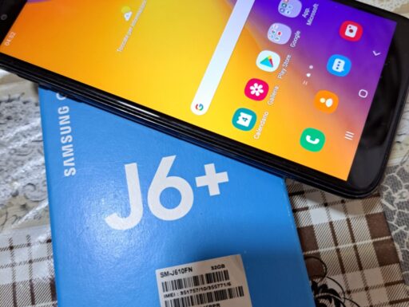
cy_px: 154
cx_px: 204
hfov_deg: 71.5
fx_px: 284
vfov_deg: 56.9
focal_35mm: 24
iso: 100
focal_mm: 5.23
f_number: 1.8
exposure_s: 1/50
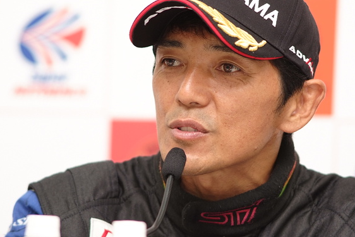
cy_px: 100
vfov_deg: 4.0
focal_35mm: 346
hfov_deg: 6.0
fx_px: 3413
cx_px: 205
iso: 400
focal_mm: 180
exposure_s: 1/160
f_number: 2.8
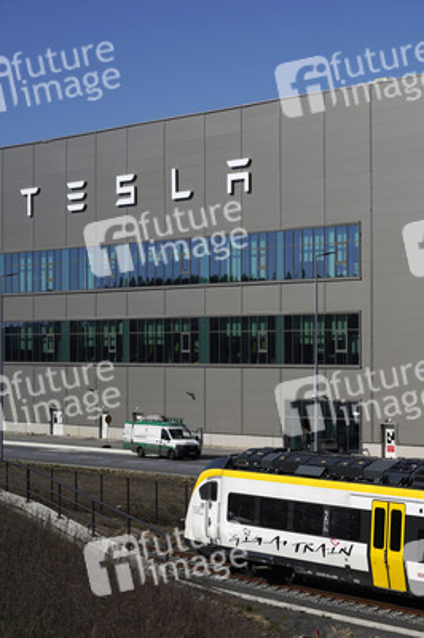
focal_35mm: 57
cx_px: 212
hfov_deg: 23.7
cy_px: 319
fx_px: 1009
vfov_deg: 35.1
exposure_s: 1/640
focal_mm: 57
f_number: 8
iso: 100
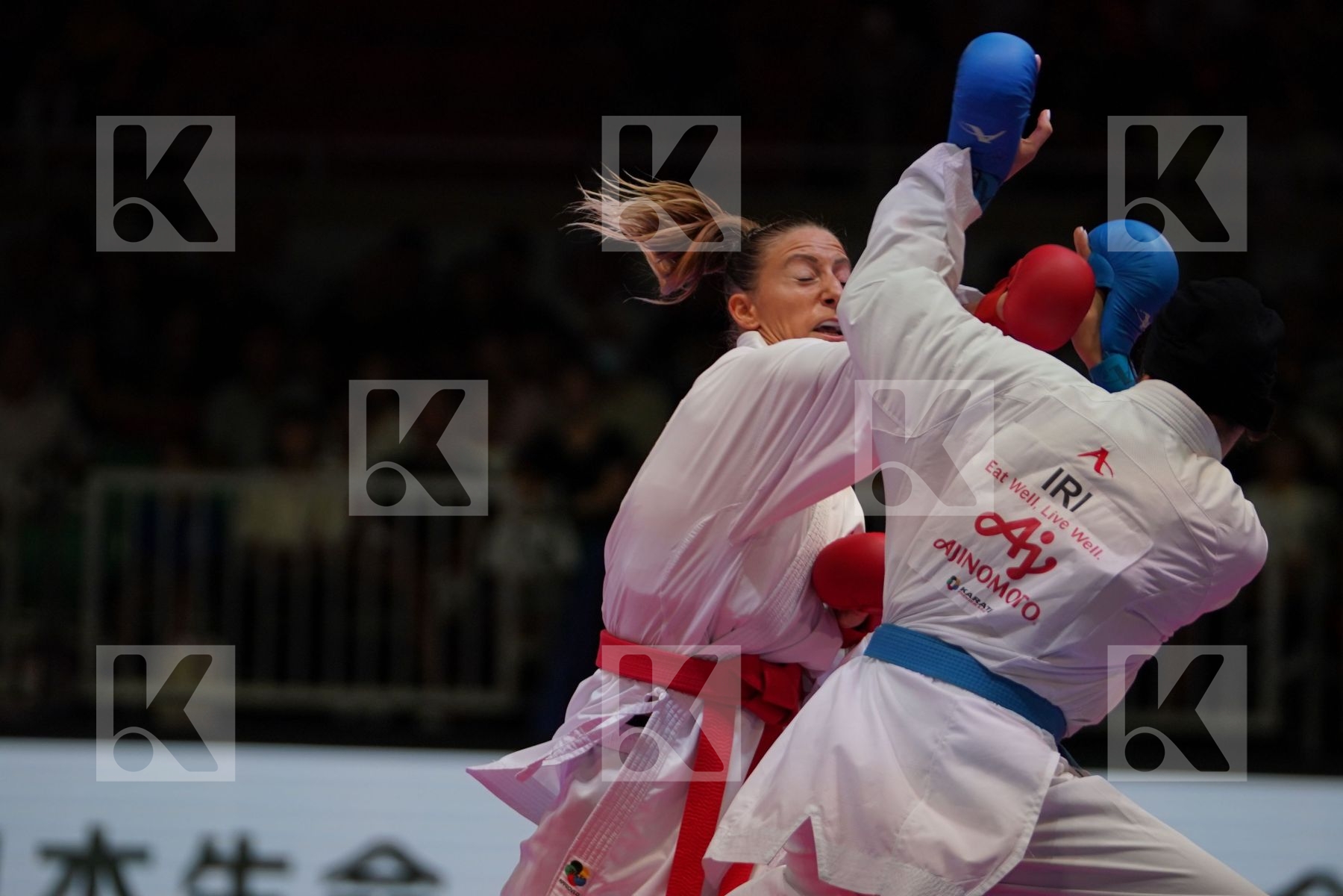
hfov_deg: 9.1
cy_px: 448
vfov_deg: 6.1
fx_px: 8430
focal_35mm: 226
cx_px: 672
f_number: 2.8
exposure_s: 1/1000
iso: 640
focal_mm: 151
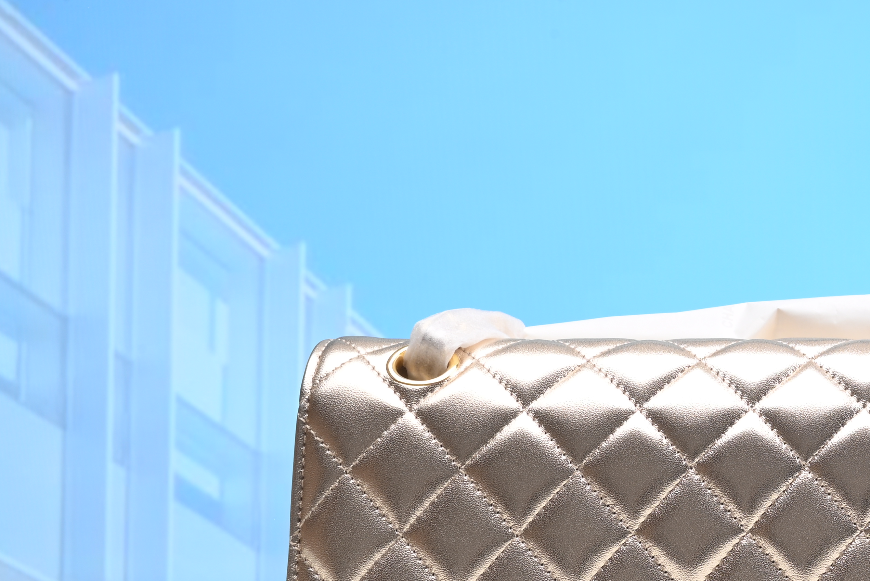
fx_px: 2345
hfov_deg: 19.9
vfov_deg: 14.1
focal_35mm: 97
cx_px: 1011
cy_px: 353
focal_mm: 41
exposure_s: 1/2
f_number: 16
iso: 100
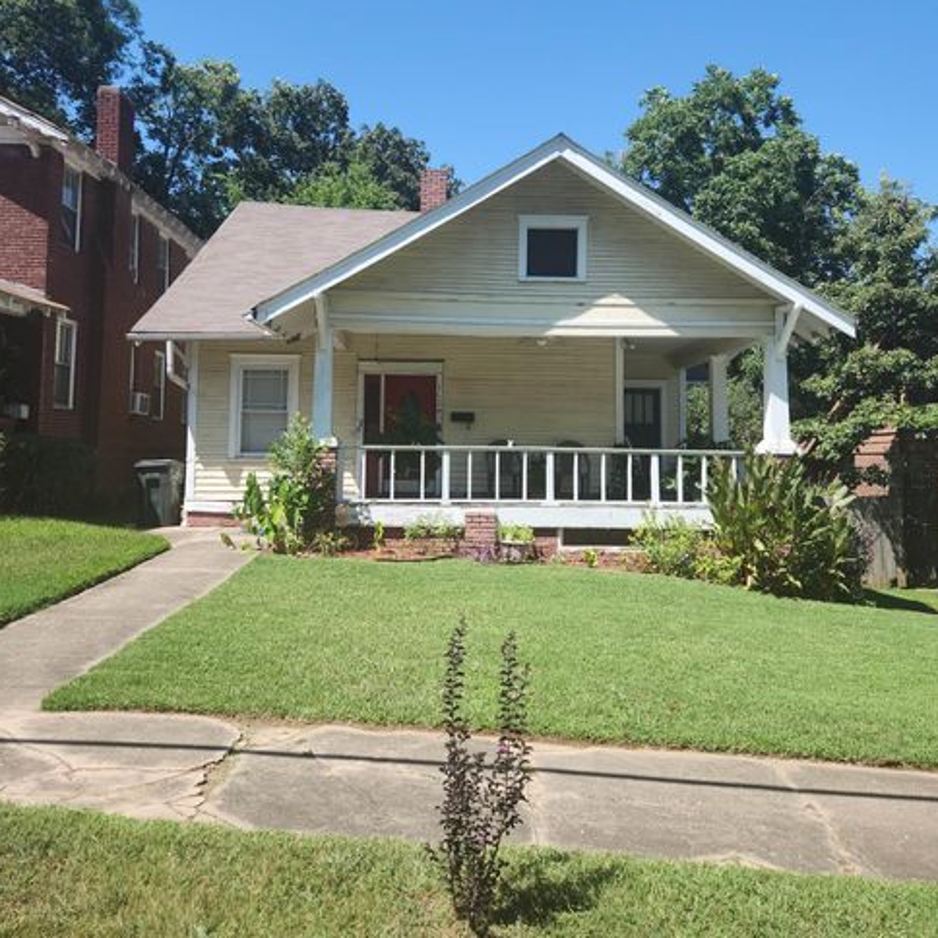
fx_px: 858
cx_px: 477
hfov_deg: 57.3
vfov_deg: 57.1
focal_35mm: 28
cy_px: 406
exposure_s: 1/1027
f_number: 1.8
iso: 20
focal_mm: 5.4
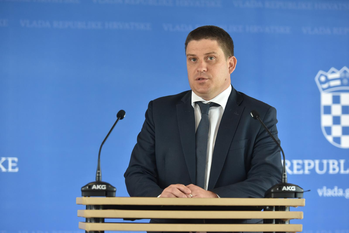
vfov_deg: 10.2
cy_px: 116
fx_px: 1309
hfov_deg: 15.2
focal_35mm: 135
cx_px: 174
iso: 1600
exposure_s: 1/320
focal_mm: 135
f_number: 4
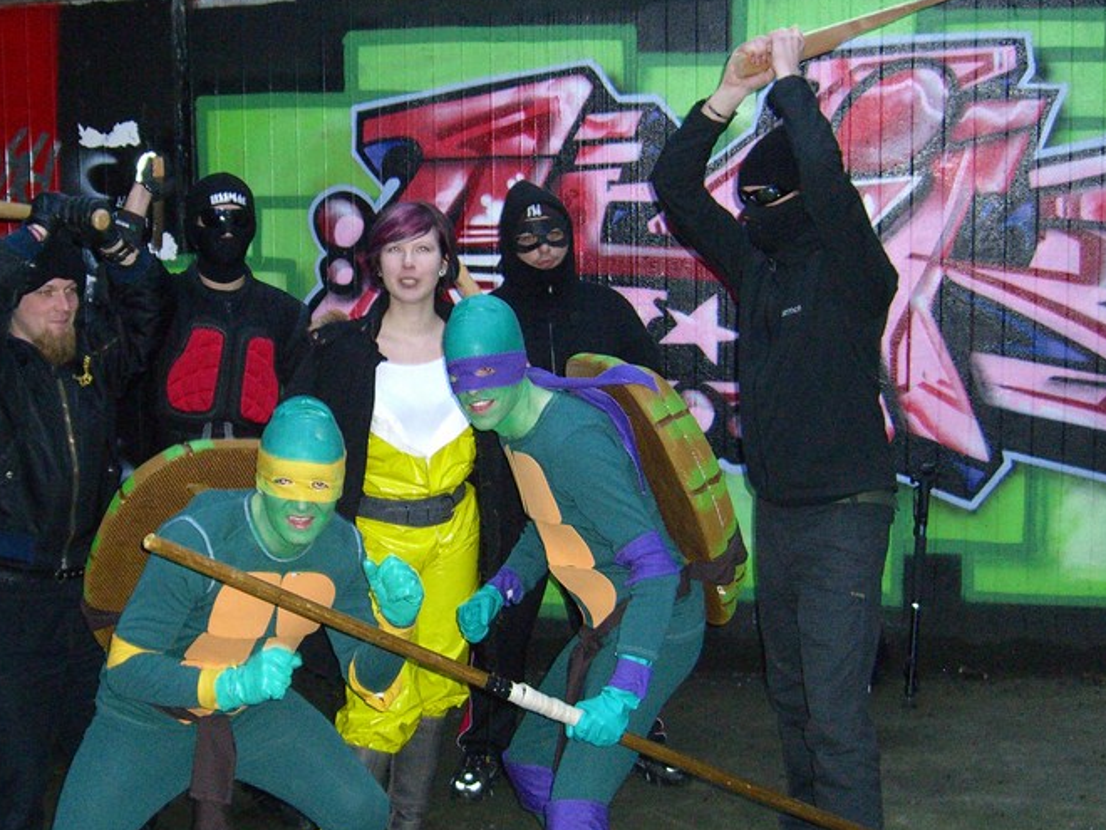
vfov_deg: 24.8
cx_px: 349
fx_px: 1885
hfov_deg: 32.4
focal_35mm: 59
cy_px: 444
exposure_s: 1/60
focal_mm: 7.9
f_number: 2.8
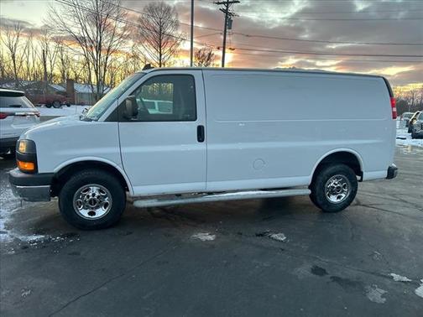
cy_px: 158
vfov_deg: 53.1
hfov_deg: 67.3
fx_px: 318
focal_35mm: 26
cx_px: 212
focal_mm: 5.7
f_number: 1.5
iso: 40
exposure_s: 1/121
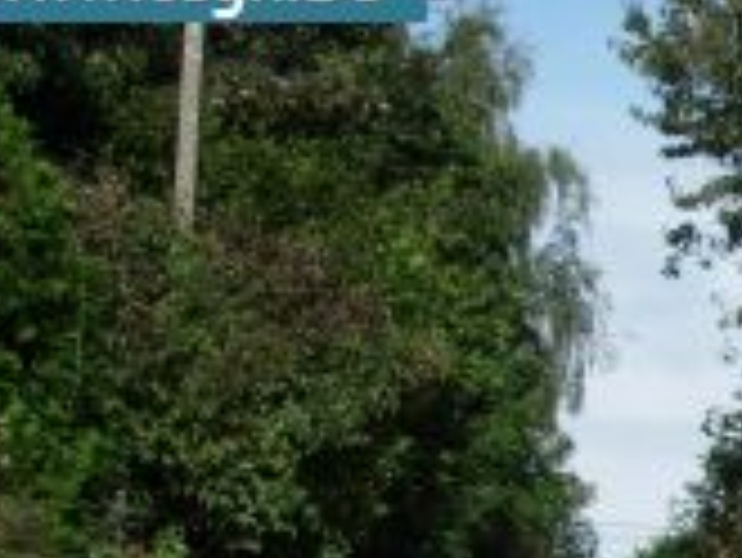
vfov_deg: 9.6
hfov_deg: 12.2
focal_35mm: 147
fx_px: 3153
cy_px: 999
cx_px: 1372
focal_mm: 7.8
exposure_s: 1/724
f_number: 4.8
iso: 64
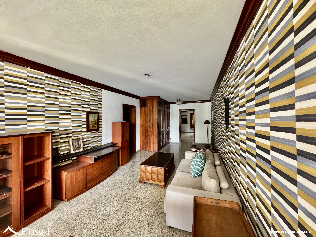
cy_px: 118
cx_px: 158
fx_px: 128
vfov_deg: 85.7
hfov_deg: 102.1
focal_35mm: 14
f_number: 2.2
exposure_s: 1/60
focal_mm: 2.22
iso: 640
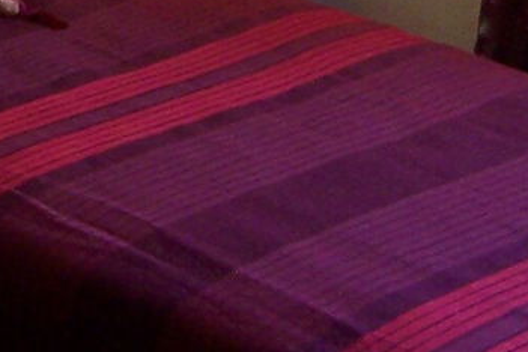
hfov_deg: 10.5
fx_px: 2640
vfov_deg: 7.1
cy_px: -514
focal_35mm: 180
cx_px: -542
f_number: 2.8
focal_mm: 6.3
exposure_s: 1/15
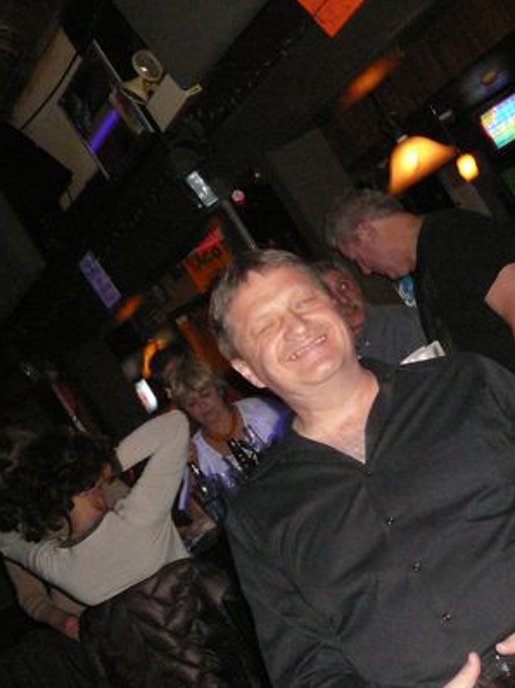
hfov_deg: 24.0
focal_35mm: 59
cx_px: 479
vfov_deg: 32.7
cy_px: 397
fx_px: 1172
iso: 400
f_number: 2.8
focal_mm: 5.2
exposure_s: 1/30
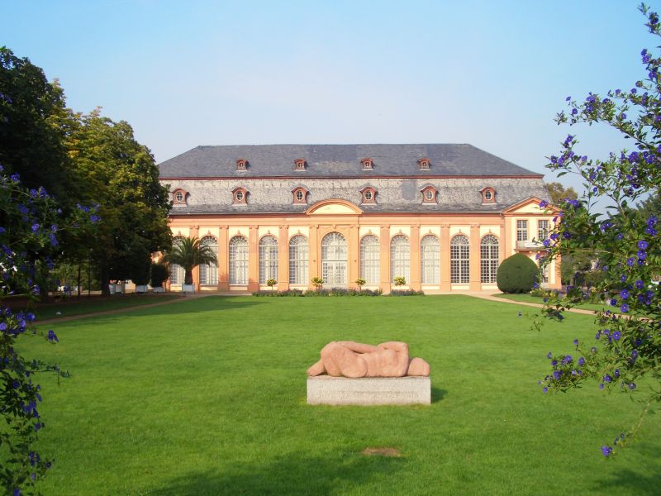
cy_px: 248
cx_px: 330
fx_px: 668
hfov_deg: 52.6
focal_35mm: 35
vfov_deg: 40.7
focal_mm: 5.8
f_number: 4.3
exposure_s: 1/400
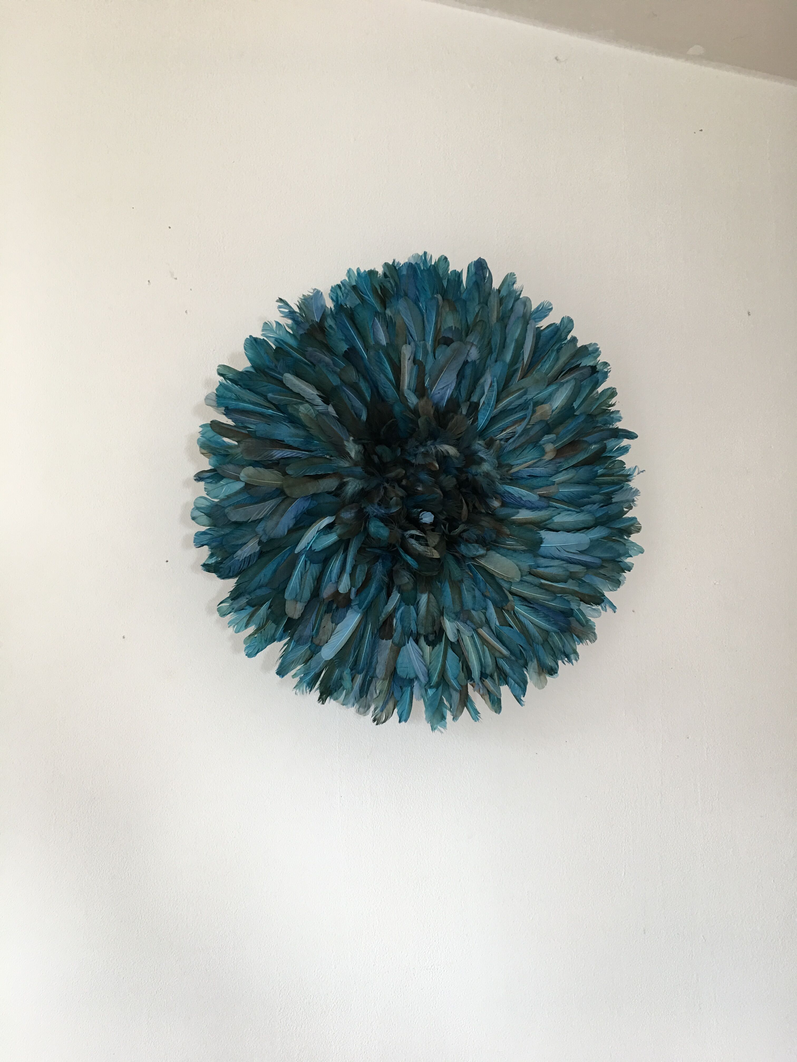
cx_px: 398
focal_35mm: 29
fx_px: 890
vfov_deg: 61.7
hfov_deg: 48.2
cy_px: 531
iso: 50
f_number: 2.2
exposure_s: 1/33
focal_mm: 4.15
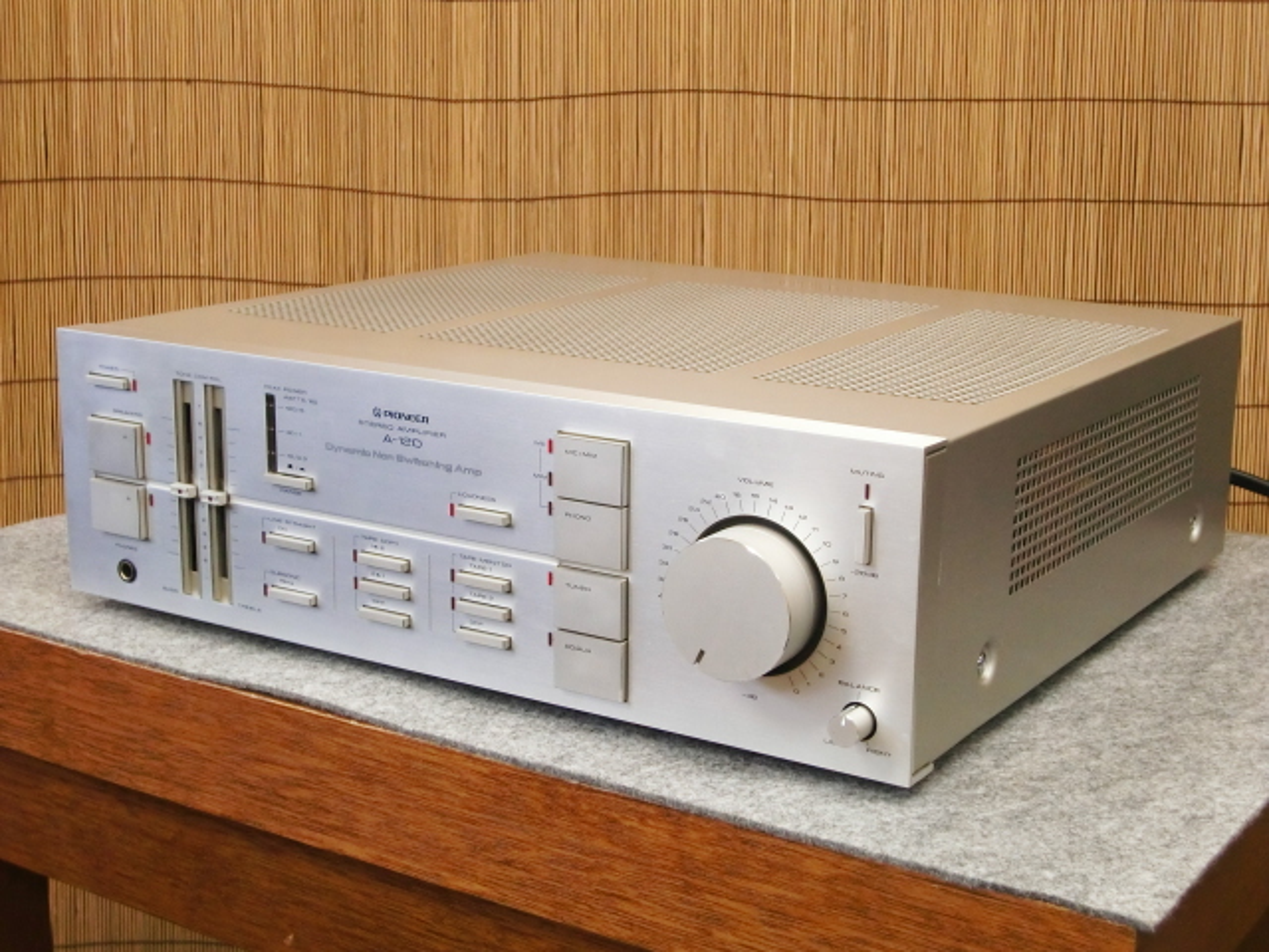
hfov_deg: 34.9
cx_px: 634
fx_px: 2016
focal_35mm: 55
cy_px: 476
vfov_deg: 26.6
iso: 320
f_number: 3.6
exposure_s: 1/60
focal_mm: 9.8
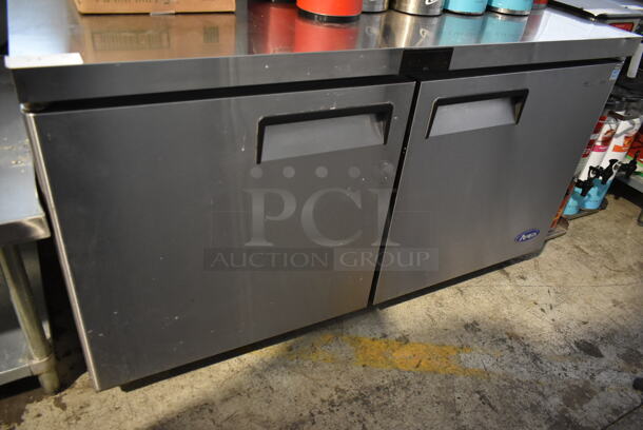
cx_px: 322
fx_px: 483
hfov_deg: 67.3
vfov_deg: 48.0
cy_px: 215
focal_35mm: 27
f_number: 3.5
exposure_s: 1/30
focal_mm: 18
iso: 1800
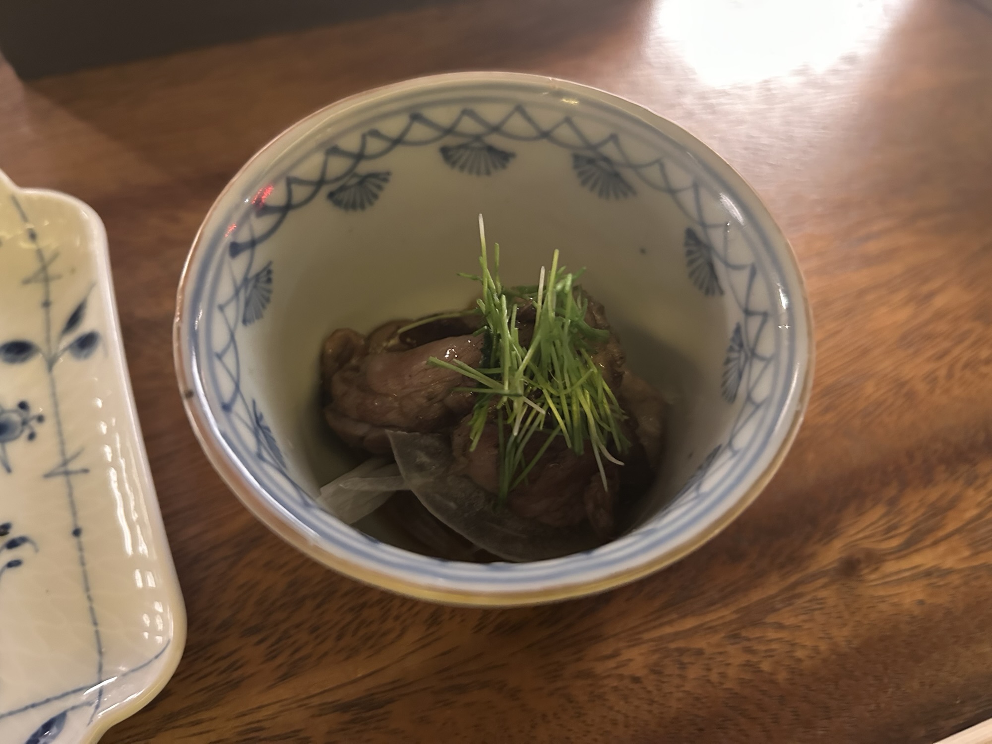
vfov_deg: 53.1
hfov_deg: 67.3
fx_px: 745
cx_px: 496
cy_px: 372
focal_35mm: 26
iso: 1000
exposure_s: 1/30
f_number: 1.5
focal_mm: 5.7
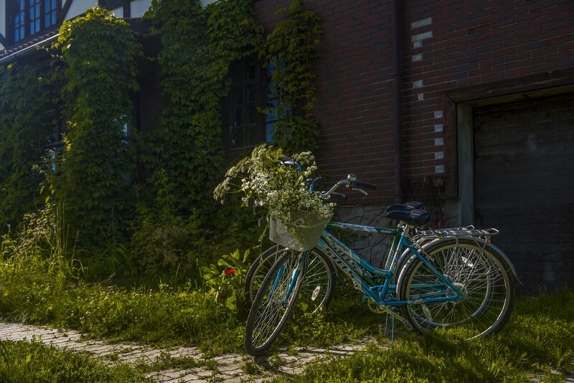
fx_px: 574
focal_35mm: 36
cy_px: 192
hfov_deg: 53.1
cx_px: 287
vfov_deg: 36.9
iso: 125
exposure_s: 1/320
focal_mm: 36
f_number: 4
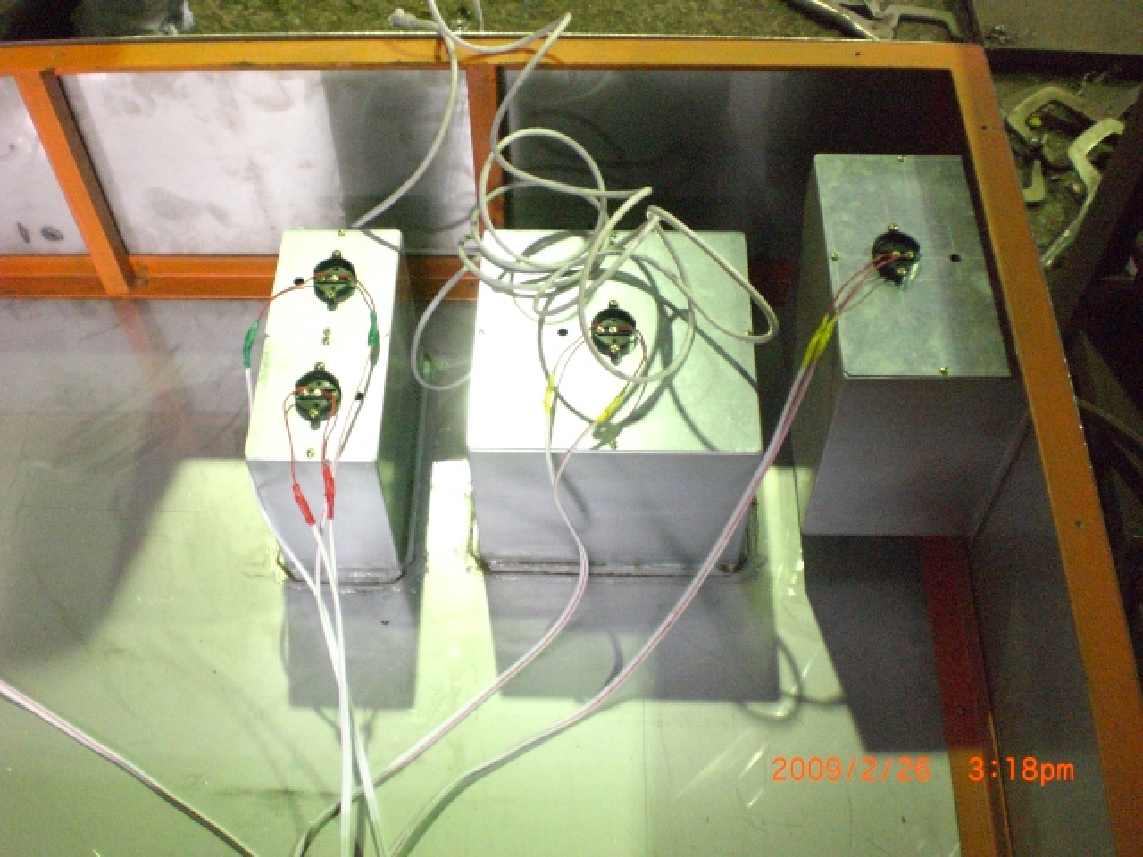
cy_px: 428
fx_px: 1255
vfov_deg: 37.7
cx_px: 572
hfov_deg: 49.0
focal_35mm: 38
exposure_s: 1/15
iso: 800
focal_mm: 6.3
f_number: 3.1
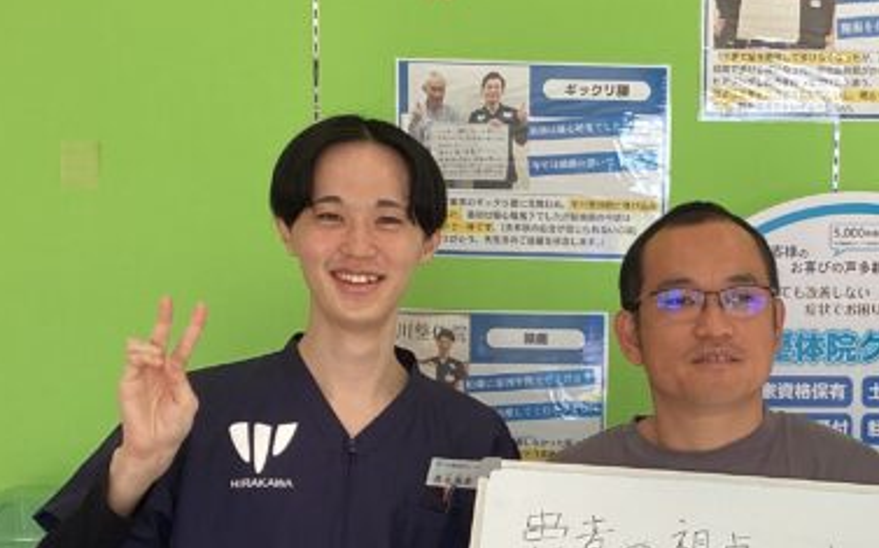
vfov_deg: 19.1
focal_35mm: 67
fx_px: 1604
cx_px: 658
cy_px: 476
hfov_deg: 30.2
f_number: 2.4
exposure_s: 1/120
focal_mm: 3.3
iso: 40
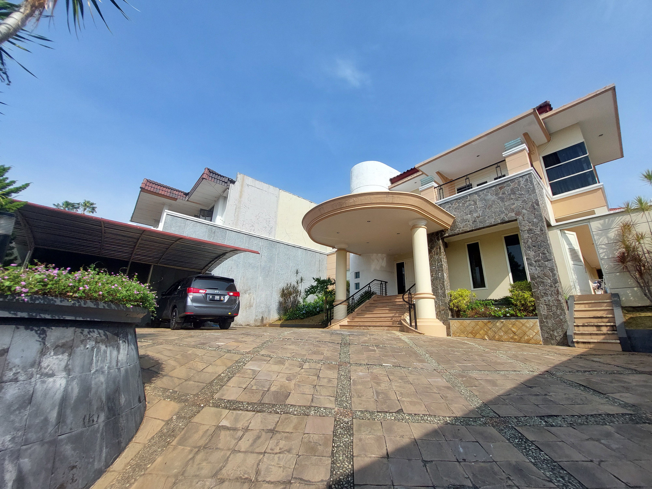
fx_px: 245
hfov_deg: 106.2
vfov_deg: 89.9
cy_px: 244
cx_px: 326
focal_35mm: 13
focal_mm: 1.74
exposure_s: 1/1737
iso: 50
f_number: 2.2
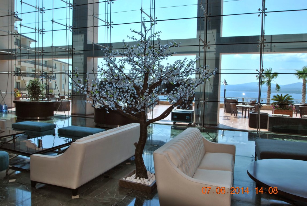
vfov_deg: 48.1
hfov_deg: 67.3
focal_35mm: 27
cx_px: 154
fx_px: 231
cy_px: 103
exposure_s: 1/200
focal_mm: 18
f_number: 6.3
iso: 100
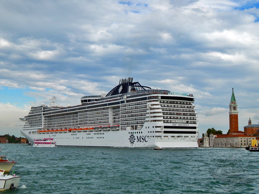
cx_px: 130
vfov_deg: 26.6
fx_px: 412
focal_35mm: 55
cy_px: 97
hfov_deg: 34.9
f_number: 3.8
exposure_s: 1/1000
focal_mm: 9.7
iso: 125
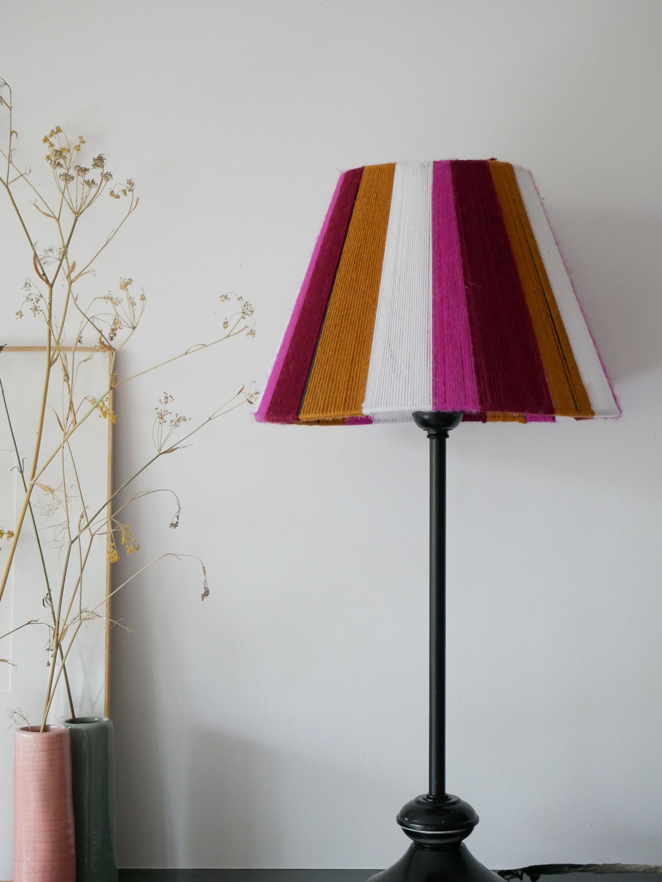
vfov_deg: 29.4
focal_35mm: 66
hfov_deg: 22.3
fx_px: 1682
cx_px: 331
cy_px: 441
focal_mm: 33
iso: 2500
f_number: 5.1
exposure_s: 1/80
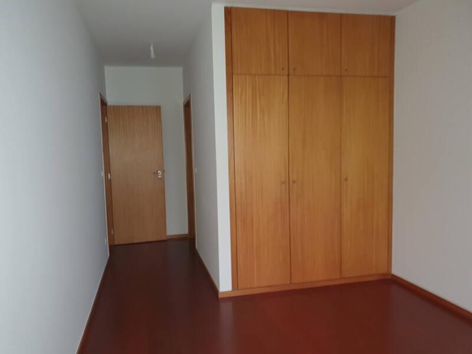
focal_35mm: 26
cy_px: 177
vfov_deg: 53.1
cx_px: 236
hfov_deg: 67.3
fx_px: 355
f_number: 1.5
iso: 125
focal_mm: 4.32
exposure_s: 1/17
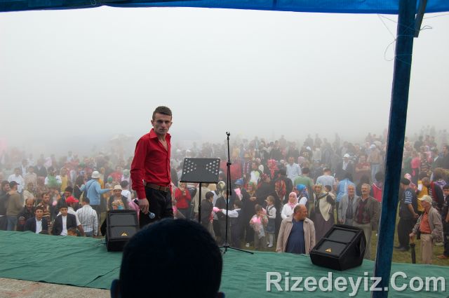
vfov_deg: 36.8
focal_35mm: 36
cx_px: 224
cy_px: 149
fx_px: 448
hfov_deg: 53.2
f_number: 7.1
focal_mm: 24
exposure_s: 1/200
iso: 200
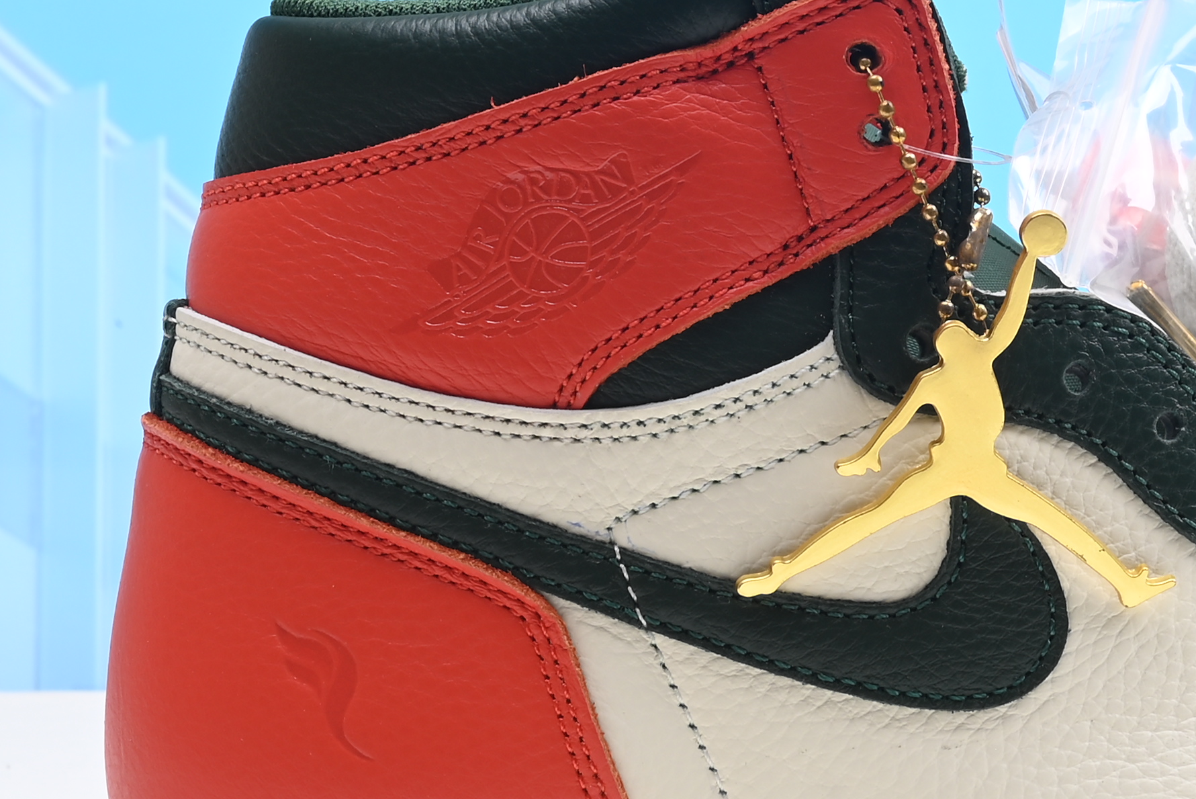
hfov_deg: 16.3
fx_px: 4154
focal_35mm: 125
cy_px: 186
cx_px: 860
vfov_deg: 11.0
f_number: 16
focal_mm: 37
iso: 100
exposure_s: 1/2
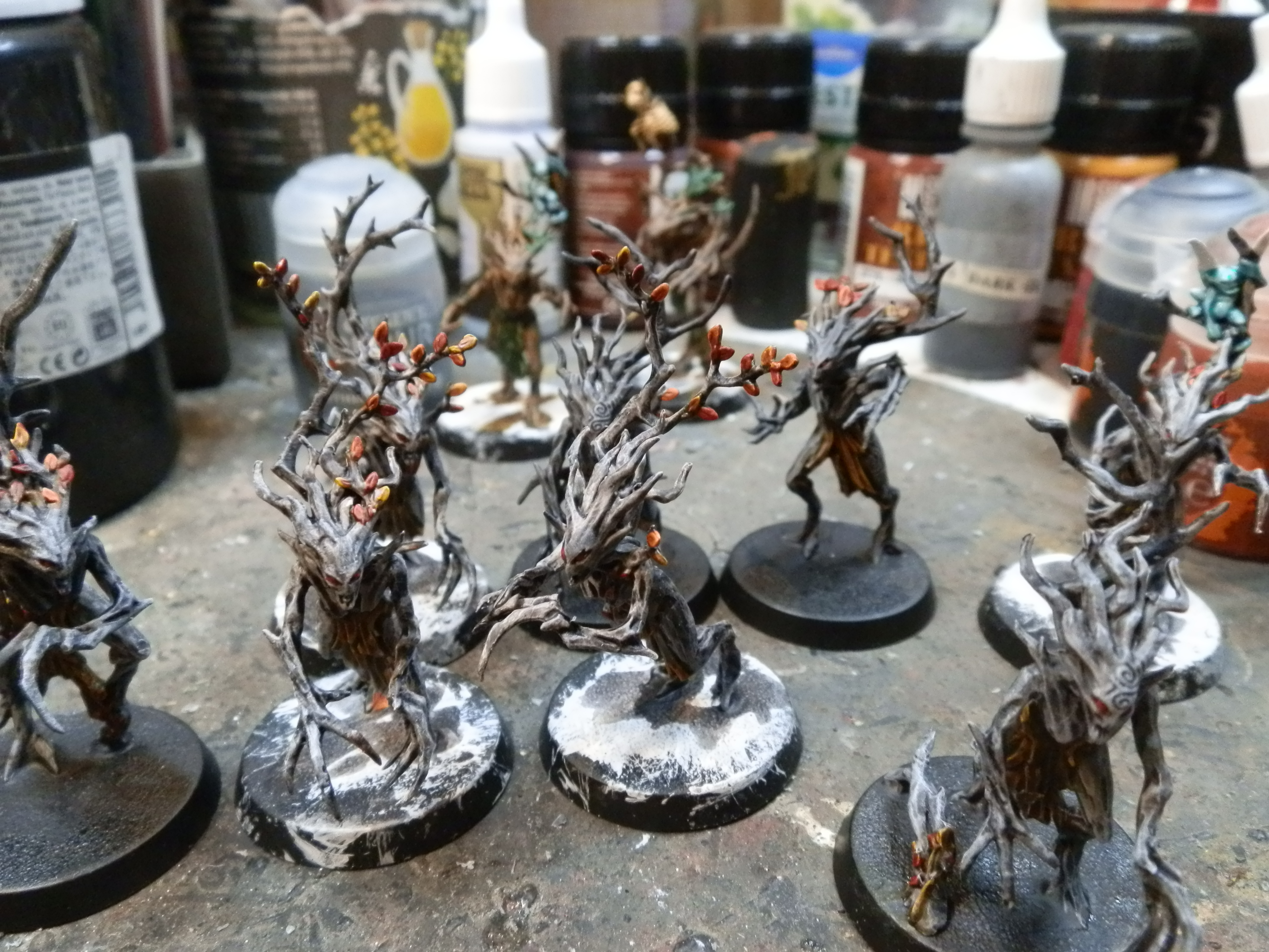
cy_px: 476
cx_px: 634
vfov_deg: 49.7
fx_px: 1026
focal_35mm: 28
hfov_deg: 63.4
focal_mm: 5
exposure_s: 1/100
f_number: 3.1
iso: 400
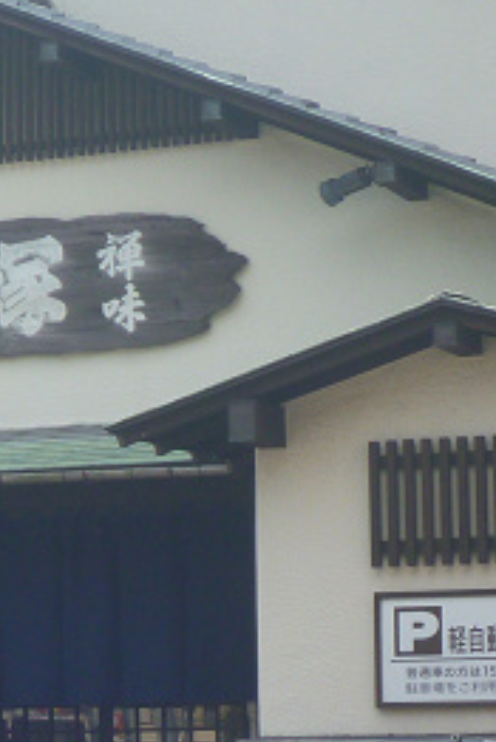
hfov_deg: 9.2
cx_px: 77
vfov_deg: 13.7
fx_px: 3075
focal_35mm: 149
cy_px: 518
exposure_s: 1/160
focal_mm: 8.4
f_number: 4.5
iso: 80
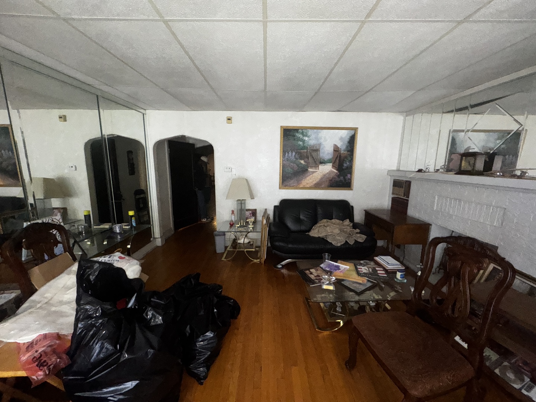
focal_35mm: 14
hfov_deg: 102.1
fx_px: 217
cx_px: 268
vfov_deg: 85.7
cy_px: 201
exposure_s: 1/60
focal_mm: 2.22
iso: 250
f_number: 2.2
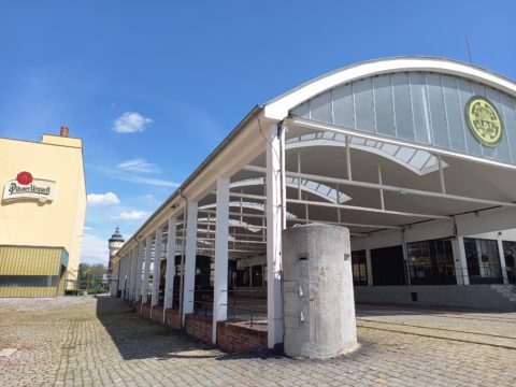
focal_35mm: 25
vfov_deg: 54.9
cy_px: 194
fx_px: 373
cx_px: 258
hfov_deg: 69.4
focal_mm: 4.6
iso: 50
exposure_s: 1/920
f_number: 2
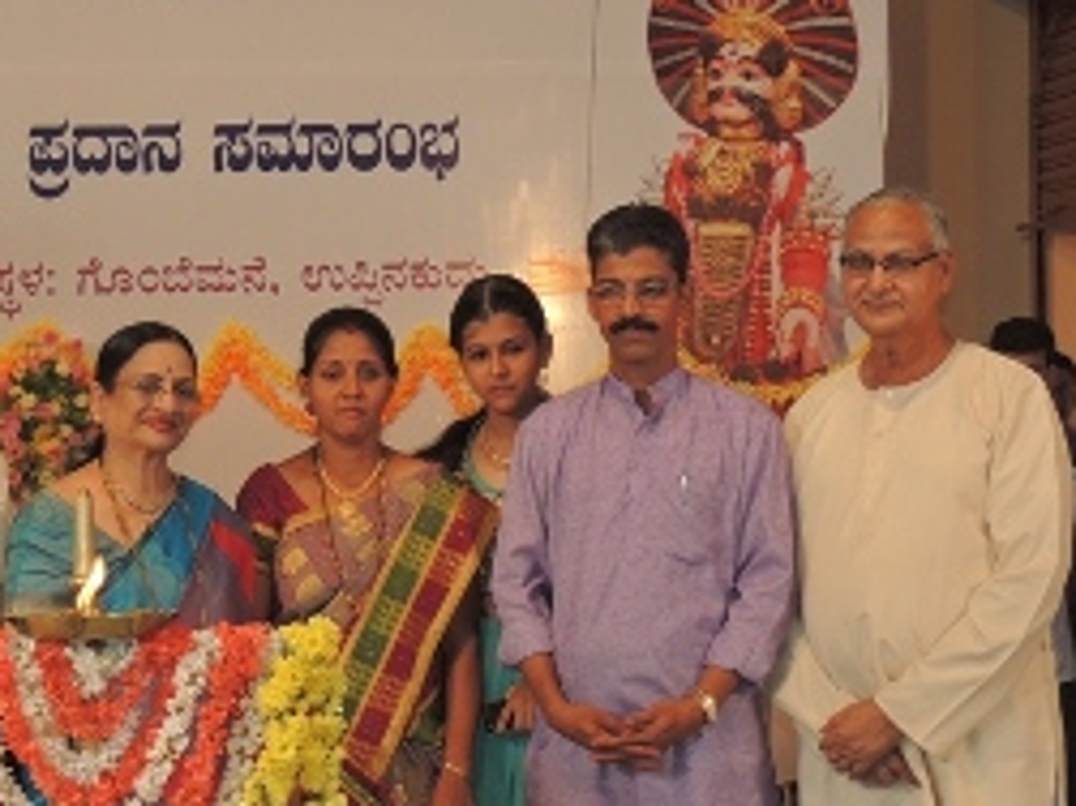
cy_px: 532
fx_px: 3107
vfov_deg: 14.8
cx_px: 66
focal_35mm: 100
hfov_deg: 19.2
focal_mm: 8.3
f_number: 3.5
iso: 100
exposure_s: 1/80
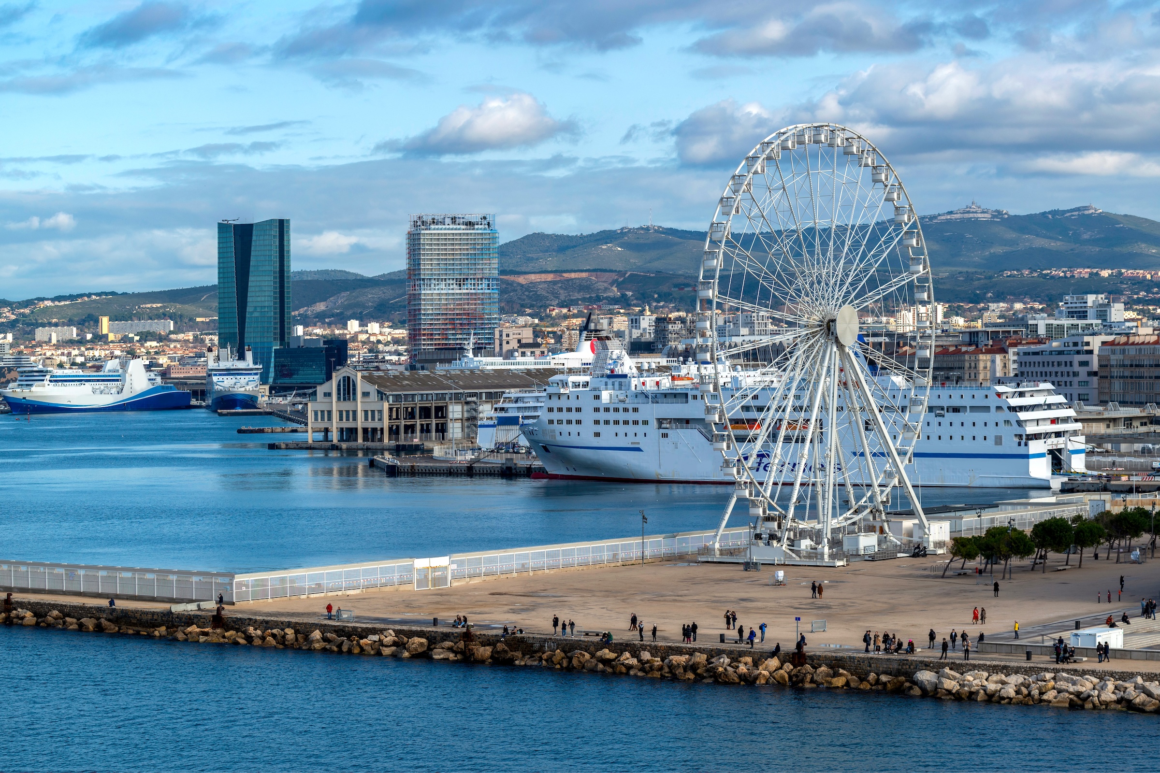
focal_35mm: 86
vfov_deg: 15.9
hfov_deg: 23.6
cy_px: 386
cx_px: 580
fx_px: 2771
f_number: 8
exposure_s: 1/500
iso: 200
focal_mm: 86
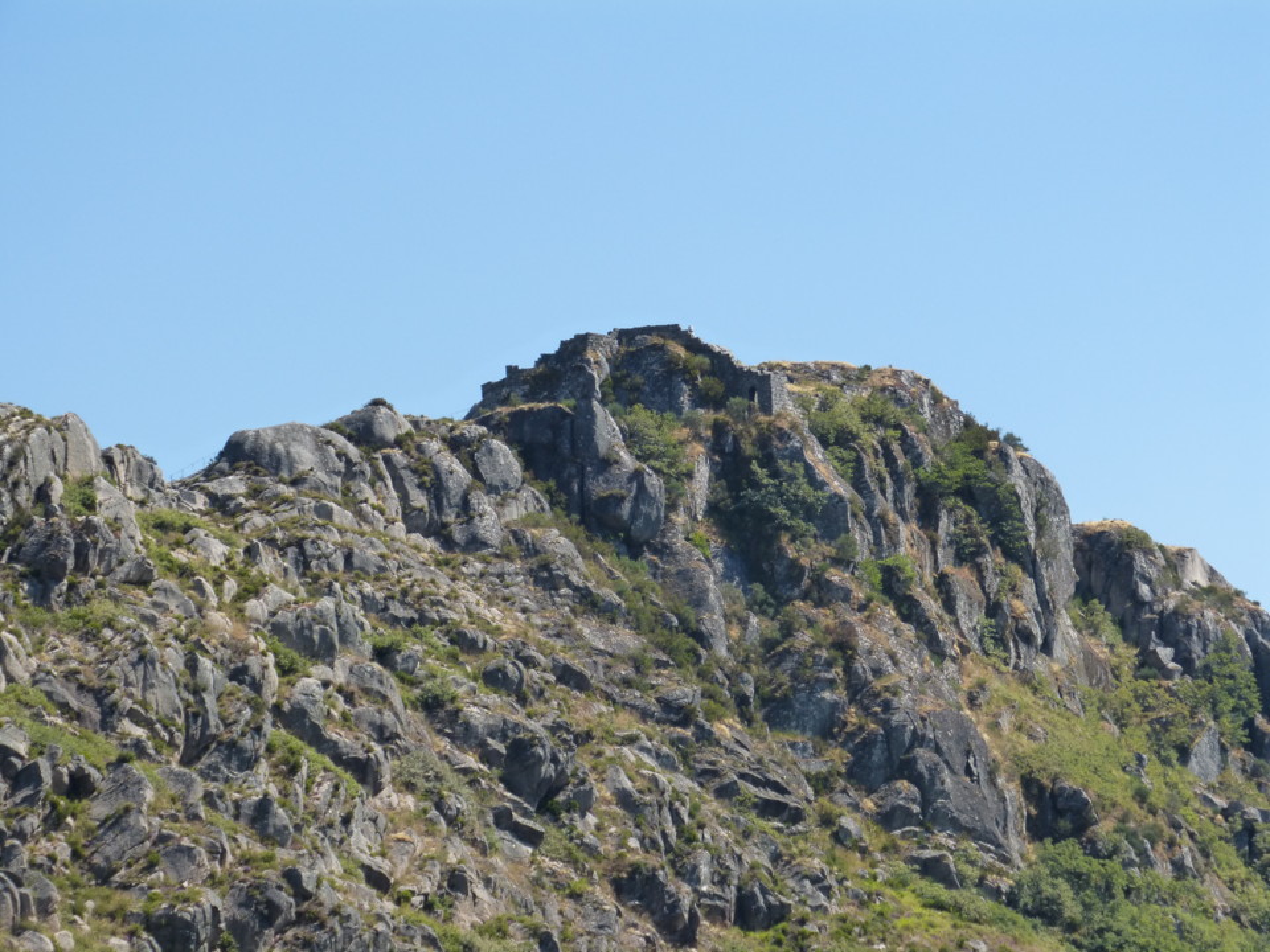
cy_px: 476
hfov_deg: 15.2
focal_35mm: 130
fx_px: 4769
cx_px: 635
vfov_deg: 11.4
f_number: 4
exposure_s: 1/800
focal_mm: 23.5
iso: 160
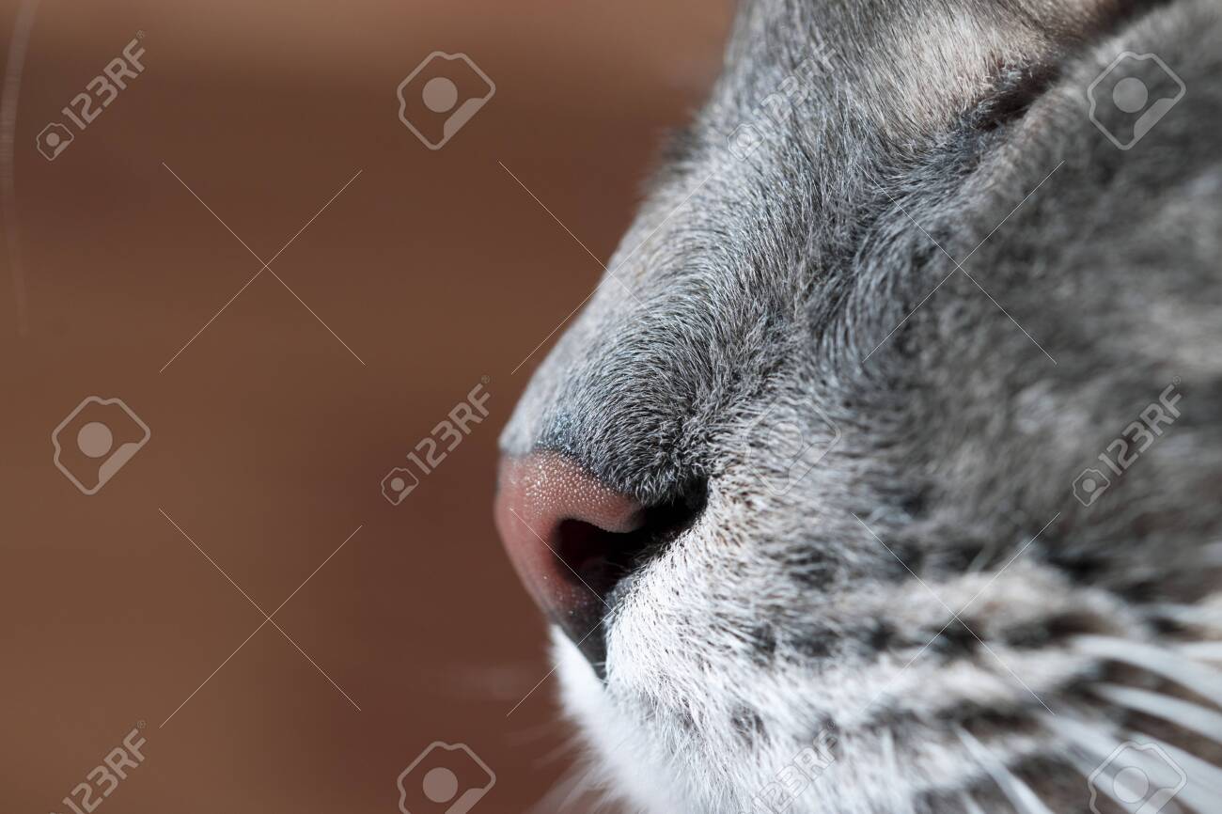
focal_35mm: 158
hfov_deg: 13.0
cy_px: 407
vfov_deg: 8.7
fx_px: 5345
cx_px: 611
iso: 200
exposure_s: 1/500
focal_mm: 105
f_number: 8
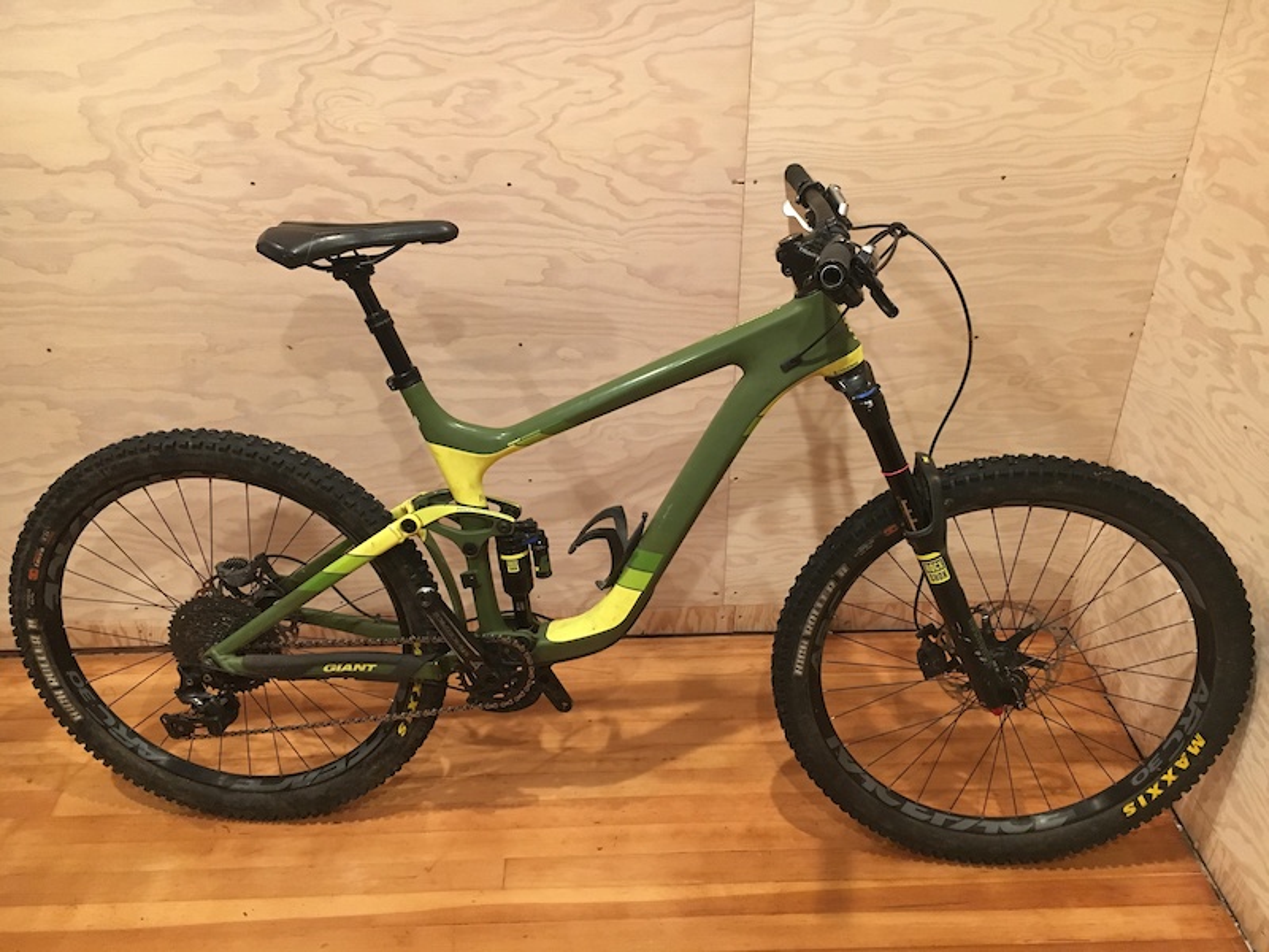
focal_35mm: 29
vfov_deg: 48.2
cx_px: 634
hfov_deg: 61.7
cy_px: 476
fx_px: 1063
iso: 200
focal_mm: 4.15
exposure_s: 1/20
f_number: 2.2
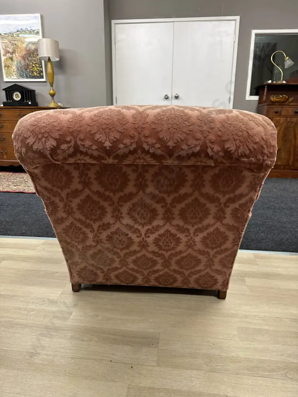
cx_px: 149
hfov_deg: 56.8
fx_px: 275
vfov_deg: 71.6
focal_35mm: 24
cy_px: 198
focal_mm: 6.86
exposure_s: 1/100
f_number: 1.78
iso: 200
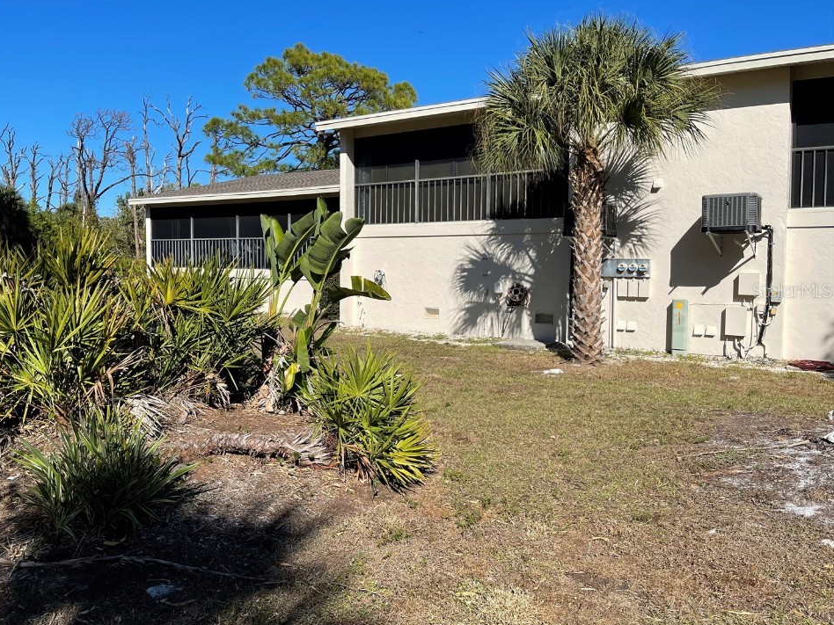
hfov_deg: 65.2
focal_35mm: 27
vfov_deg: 51.3
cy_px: 290
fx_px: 651
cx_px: 385
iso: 32
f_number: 1.6
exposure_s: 1/4525
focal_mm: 5.1
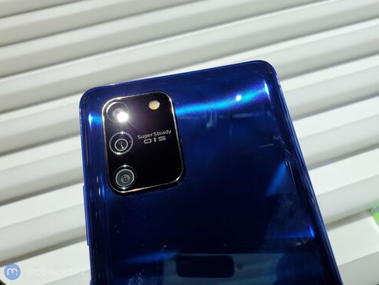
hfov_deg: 61.5
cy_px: 128
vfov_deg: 48.2
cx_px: 209
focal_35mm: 29
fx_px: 318
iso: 64
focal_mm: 4.3
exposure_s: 1/120
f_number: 2.4
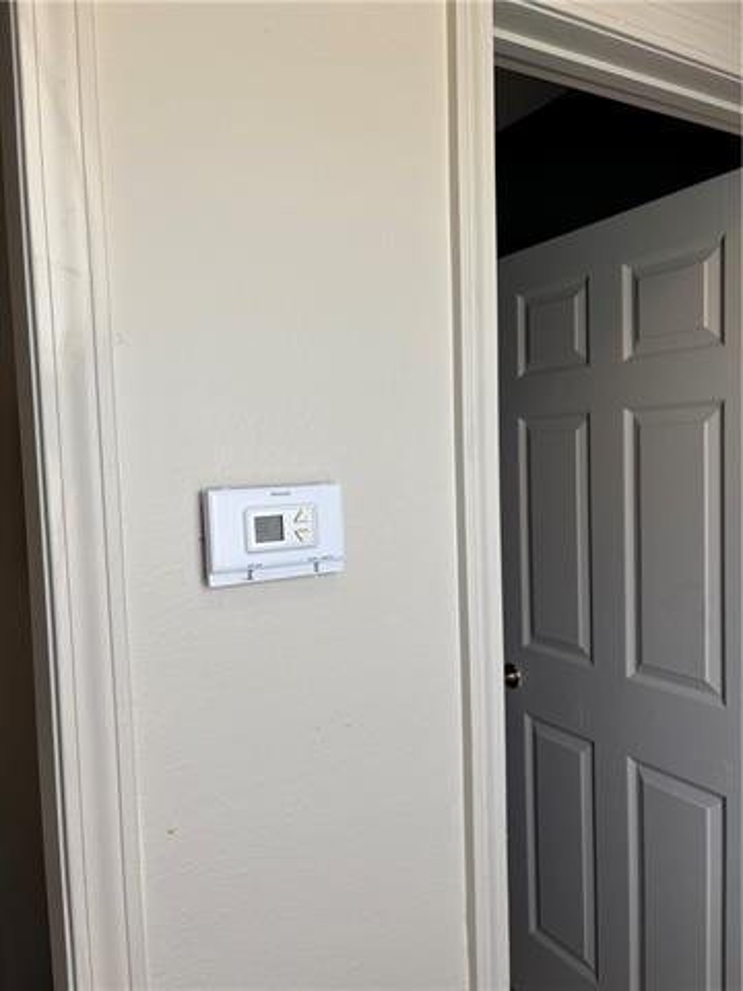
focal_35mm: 26
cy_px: 496
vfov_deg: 67.3
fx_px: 744
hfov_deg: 53.1
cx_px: 372
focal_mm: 5.96
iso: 50
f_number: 1.6
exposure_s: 1/120
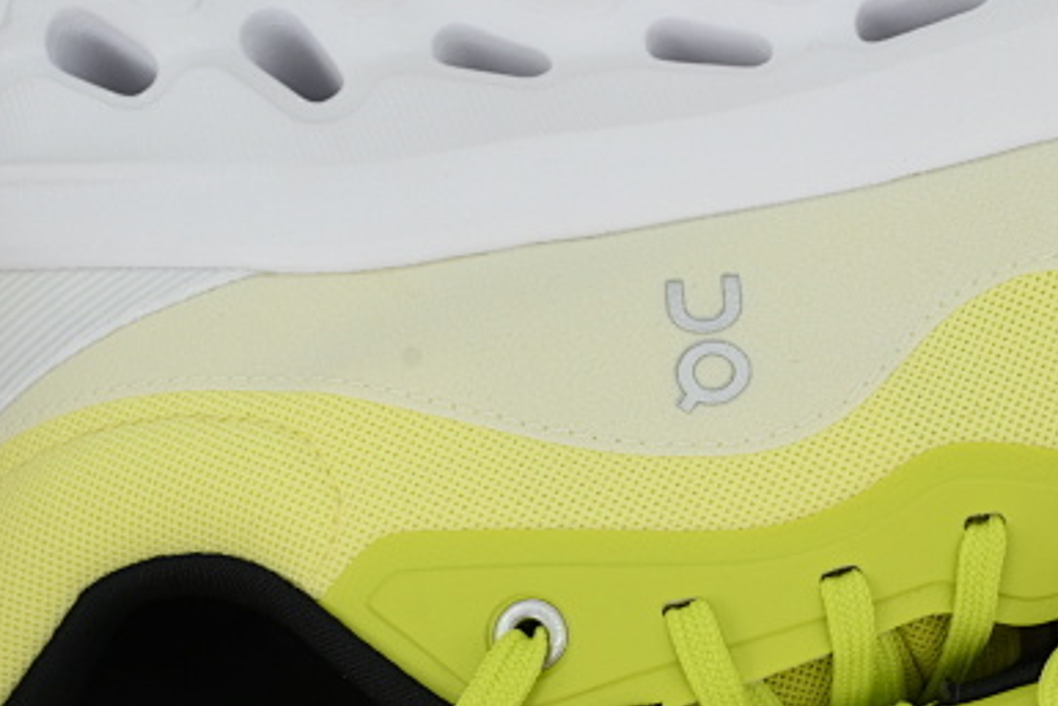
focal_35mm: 88
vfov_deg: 15.1
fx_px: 2599
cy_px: 772
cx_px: 833
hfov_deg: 22.7
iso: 400
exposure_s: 1/100
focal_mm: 31.5
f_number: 11
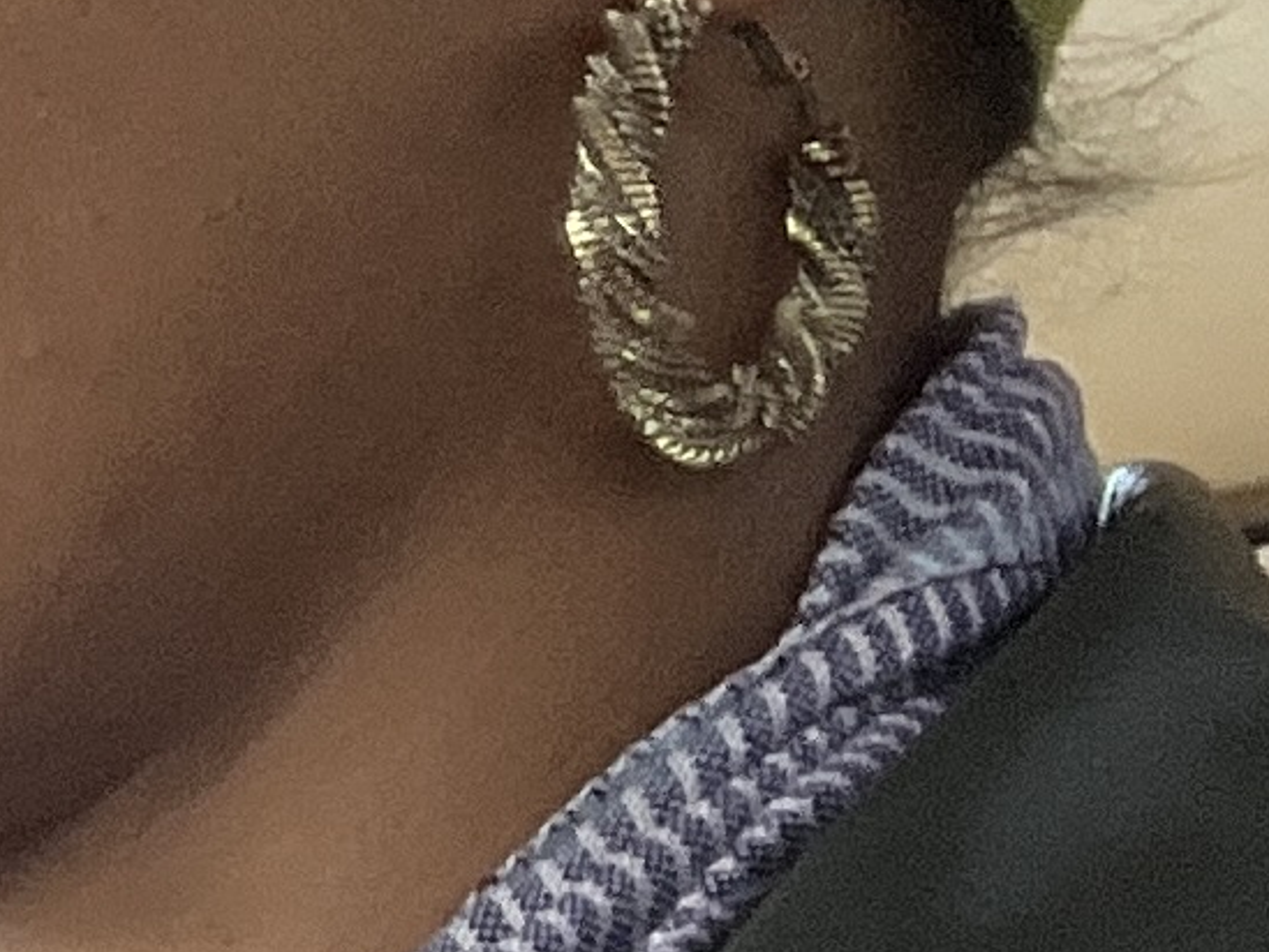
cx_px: -3084
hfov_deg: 8.6
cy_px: 964
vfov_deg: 8.7
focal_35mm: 169
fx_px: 6197
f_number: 2.2
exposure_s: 1/121
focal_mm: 2.71
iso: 64
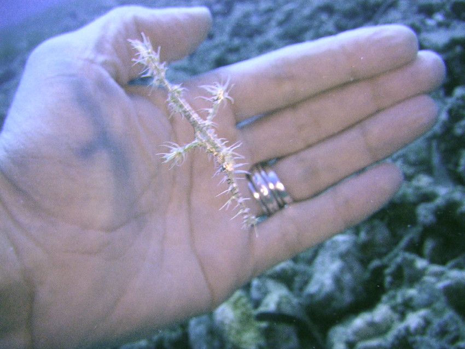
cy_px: 174
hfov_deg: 49.0
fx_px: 511
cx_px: 232
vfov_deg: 37.7
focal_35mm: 38
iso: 160
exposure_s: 1/45
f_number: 6.7
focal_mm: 6
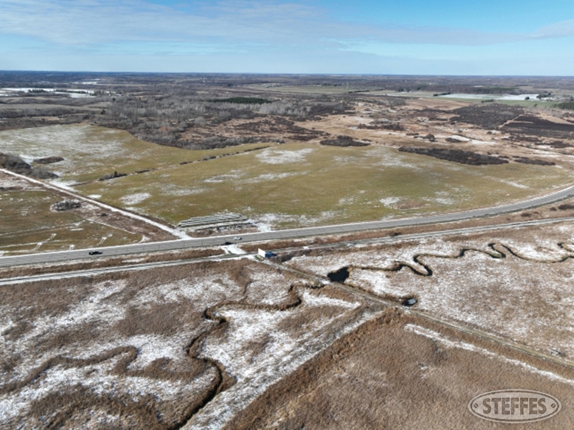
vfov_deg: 56.8
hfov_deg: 71.6
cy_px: 215
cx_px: 287
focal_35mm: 24
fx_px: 398
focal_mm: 12.29
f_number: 2.8
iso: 100
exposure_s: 1/1600
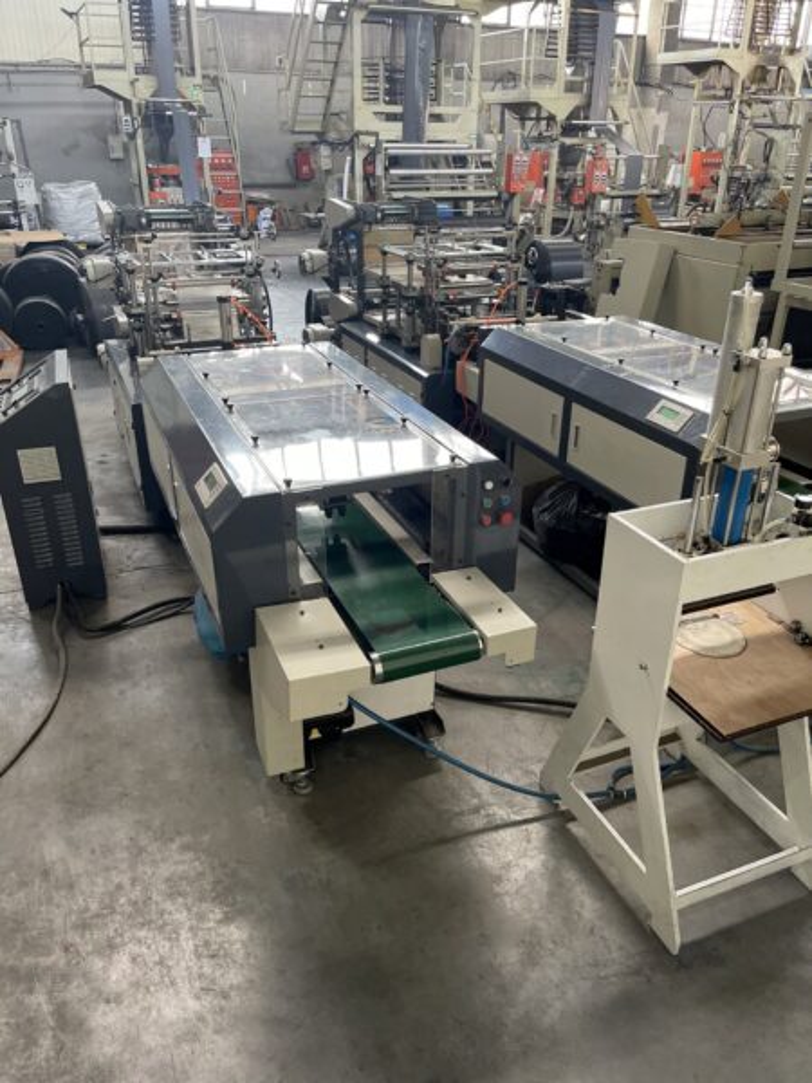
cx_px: 406
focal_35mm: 26
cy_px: 542
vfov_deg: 67.3
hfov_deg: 53.1
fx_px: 813
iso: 320
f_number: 1.6
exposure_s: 1/50
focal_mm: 5.1
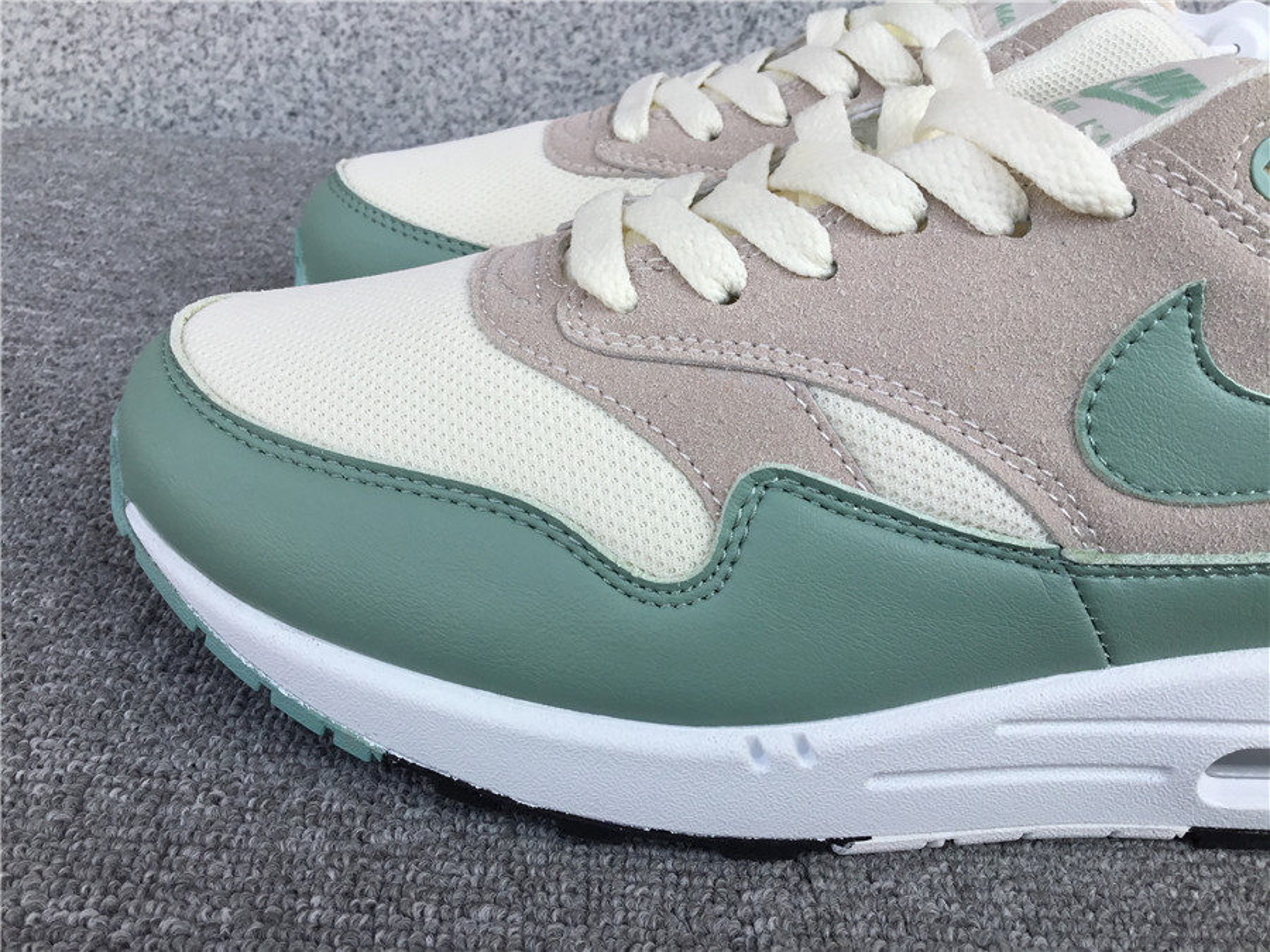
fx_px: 1137
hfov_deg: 58.4
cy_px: 476
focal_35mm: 31
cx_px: 635
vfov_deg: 45.4
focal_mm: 3.3
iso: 25
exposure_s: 1/455
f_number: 2.4
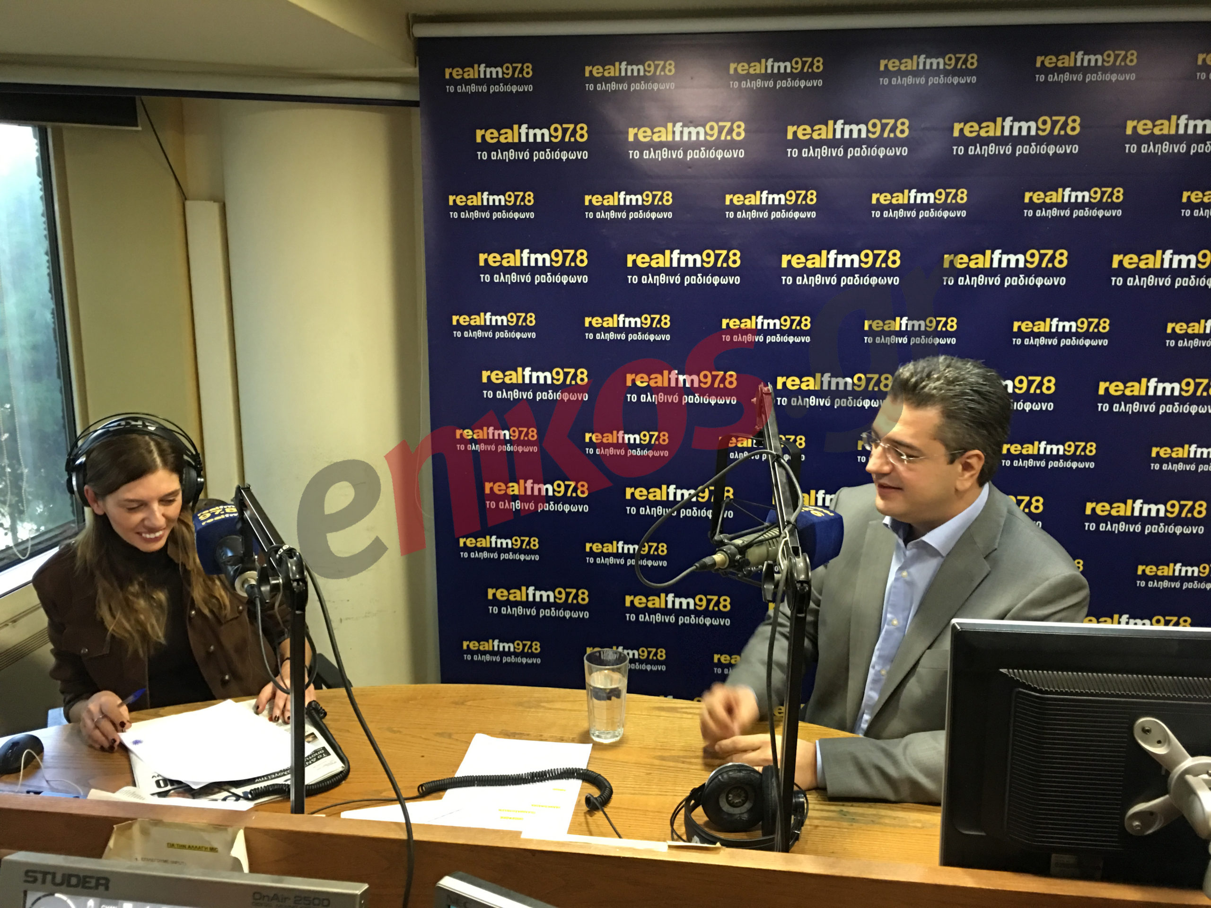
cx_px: 606
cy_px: 454
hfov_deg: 61.7
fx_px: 1015
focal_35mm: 29
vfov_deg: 48.2
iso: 125
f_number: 2.2
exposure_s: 1/8
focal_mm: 4.15
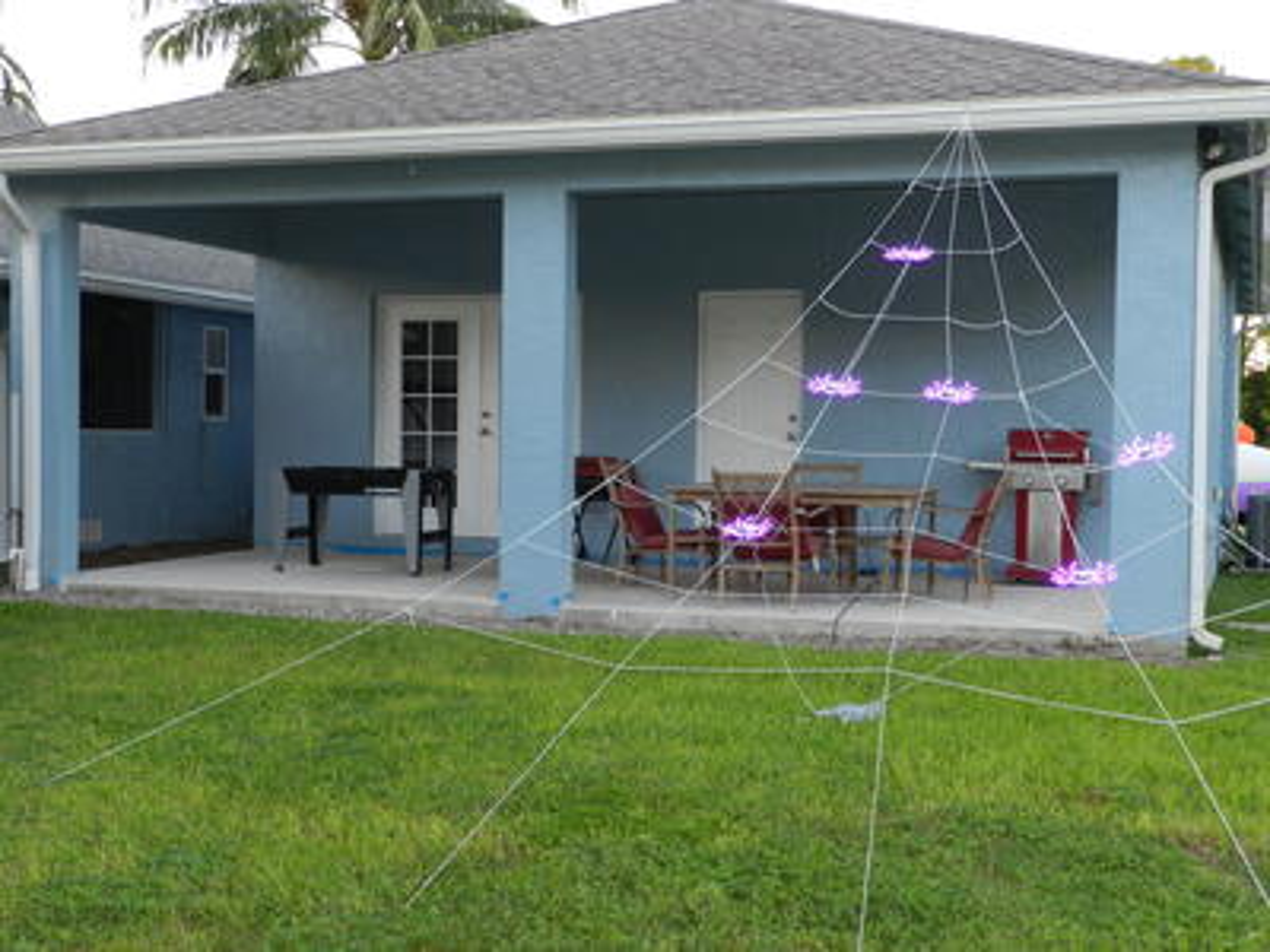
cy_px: 476
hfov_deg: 41.2
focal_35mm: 46
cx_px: 635
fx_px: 1688
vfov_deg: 31.5
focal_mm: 8.1
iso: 250
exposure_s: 1/30
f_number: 4.2
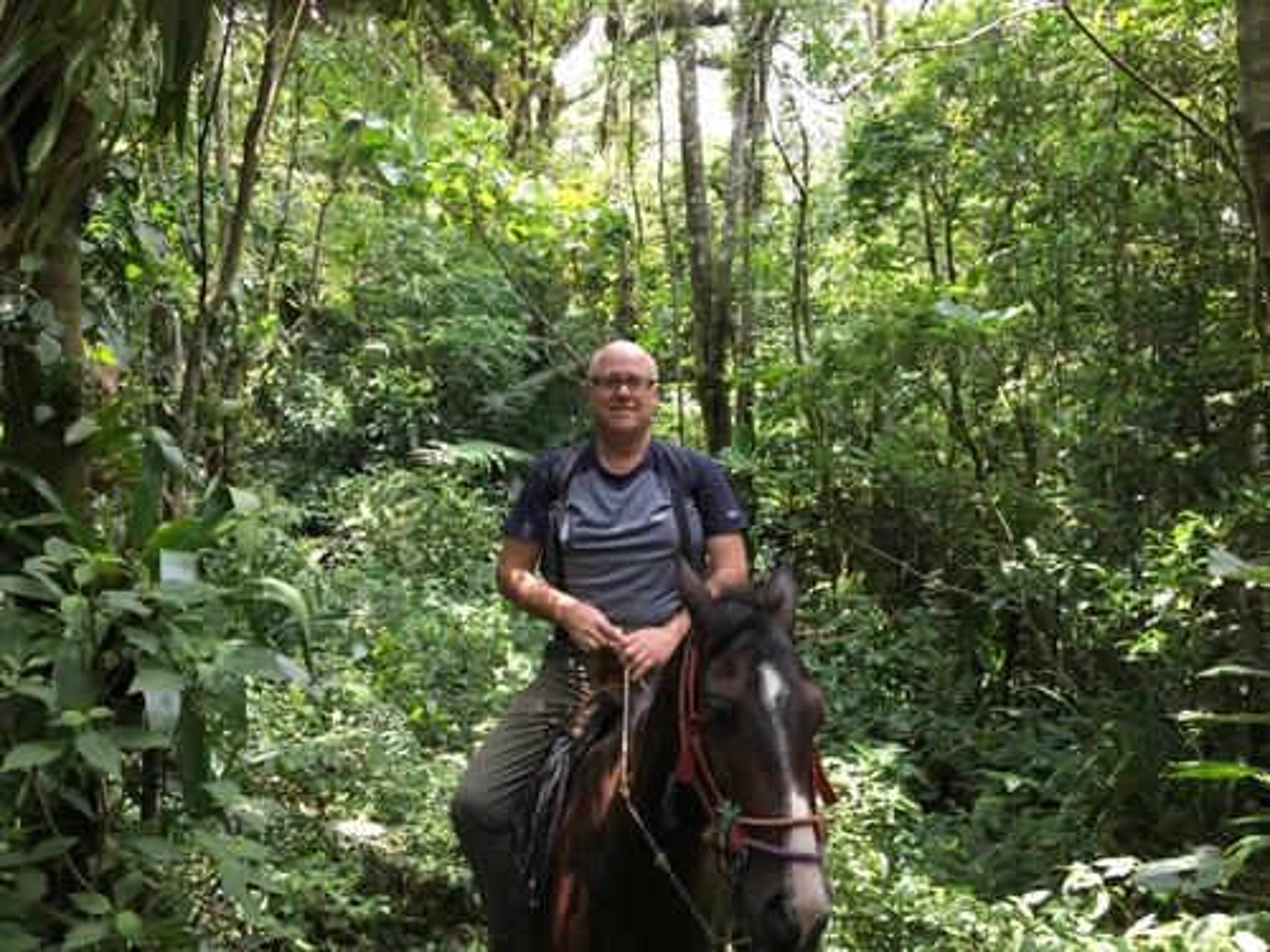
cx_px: 635
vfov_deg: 48.2
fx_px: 1064
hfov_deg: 61.7
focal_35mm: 29
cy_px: 476
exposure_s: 1/120
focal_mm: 4.15
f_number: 2.2
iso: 40
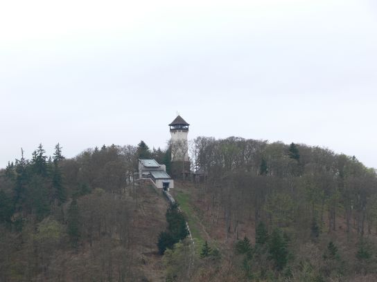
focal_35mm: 123
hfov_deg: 16.0
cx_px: 188
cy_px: 141
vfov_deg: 12.0
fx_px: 1340
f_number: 5.6
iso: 100
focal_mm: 26.1
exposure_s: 1/200
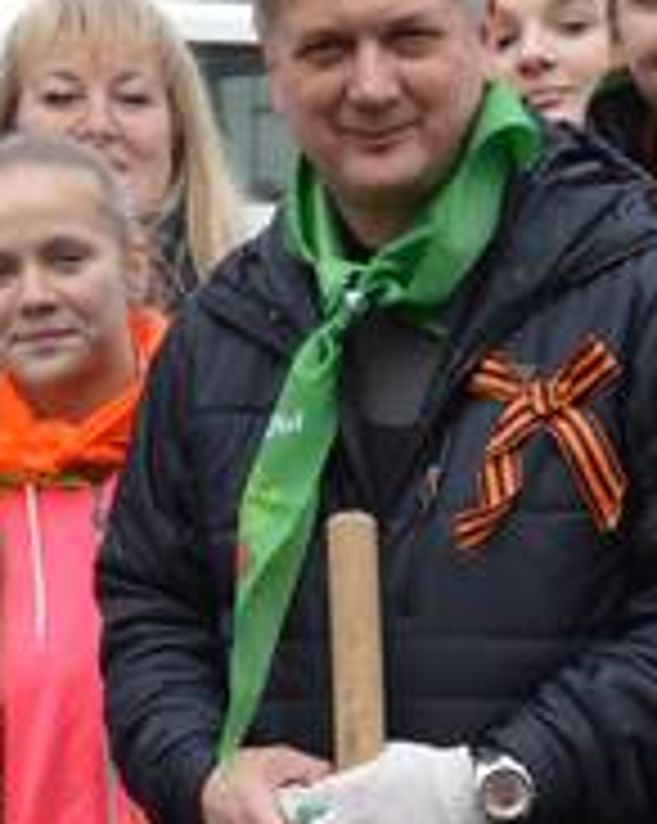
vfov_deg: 10.1
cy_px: 662
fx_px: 4651
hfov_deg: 8.1
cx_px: 342
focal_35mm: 191
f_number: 6.3
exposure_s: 1/160
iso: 100
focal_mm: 31
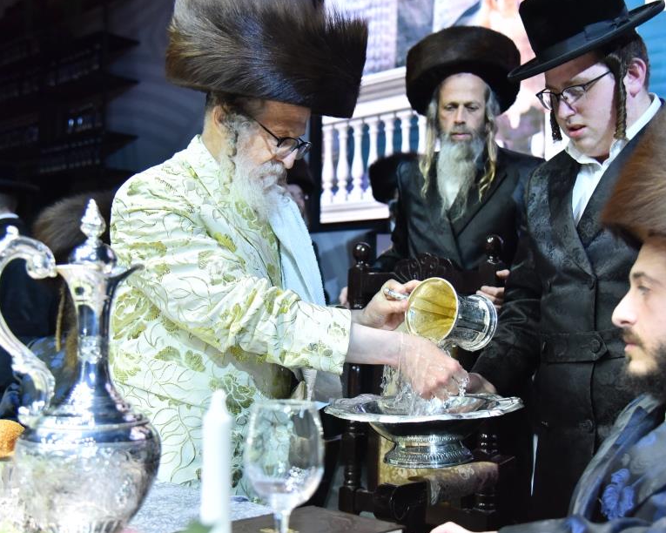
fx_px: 867
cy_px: 264
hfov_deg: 41.9
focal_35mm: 44
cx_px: 374
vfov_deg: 34.2
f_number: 4
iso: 2500
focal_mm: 35
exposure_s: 1/500
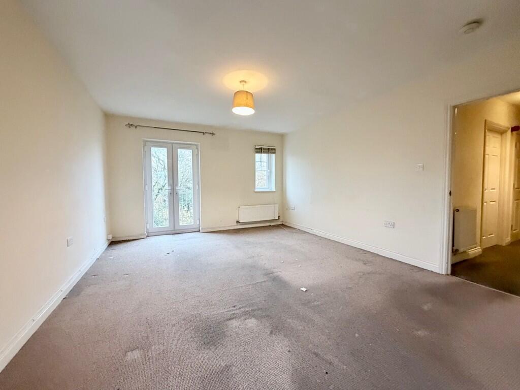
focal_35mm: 14
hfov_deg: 102.1
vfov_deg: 85.7
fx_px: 210
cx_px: 260
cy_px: 195
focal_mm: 2.22
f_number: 2.2
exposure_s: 1/50
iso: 500
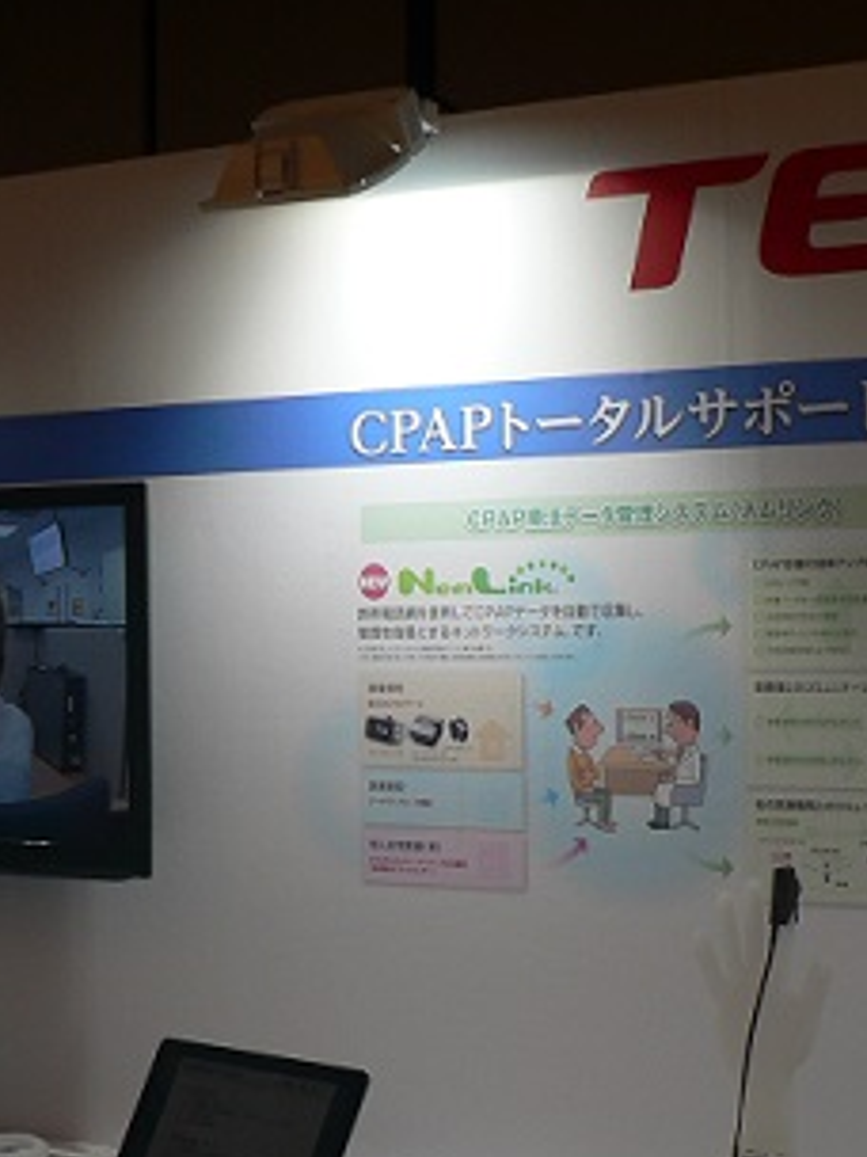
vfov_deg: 27.3
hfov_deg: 20.7
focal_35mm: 71
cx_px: 441
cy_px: 693
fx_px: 2371
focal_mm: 6
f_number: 2.8
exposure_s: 1/100
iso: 80
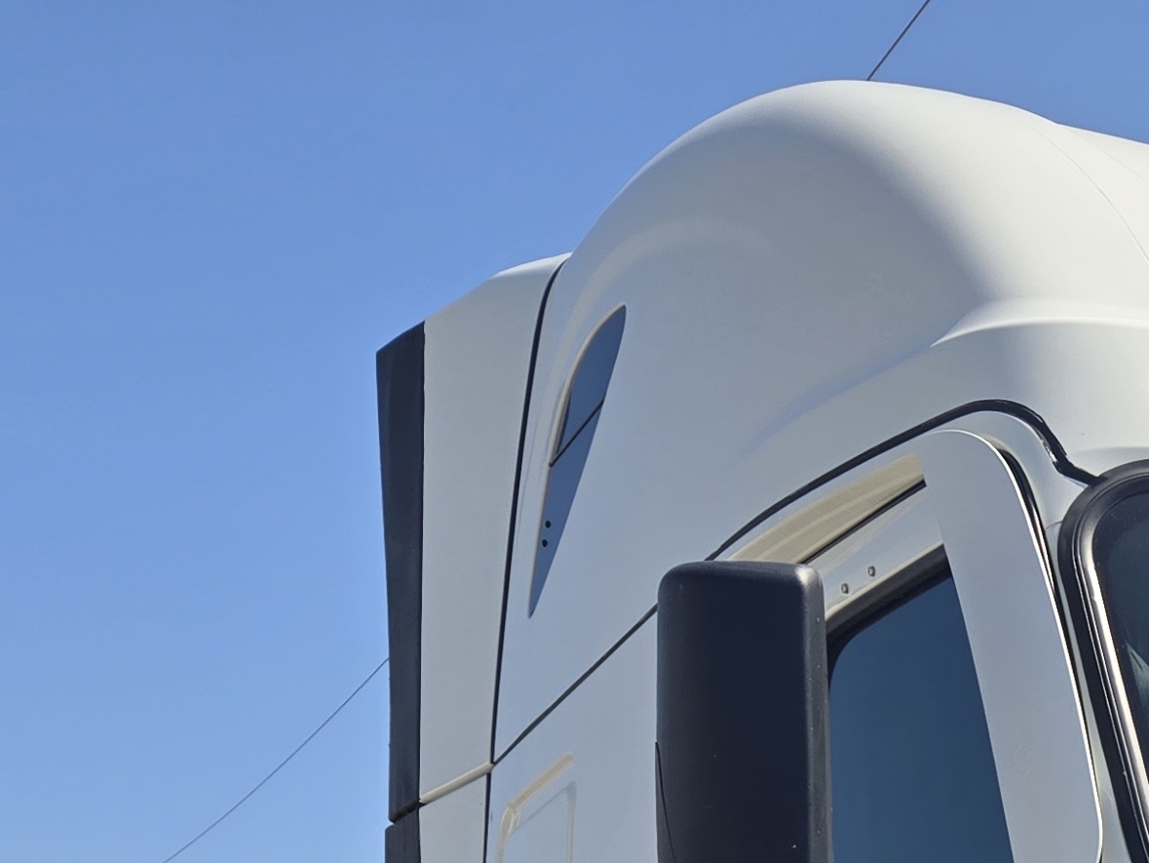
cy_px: 1429
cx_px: 1685
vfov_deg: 16.6
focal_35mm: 78
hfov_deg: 21.4
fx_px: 2590
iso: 25
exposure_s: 1/1690
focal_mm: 5.4
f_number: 1.8
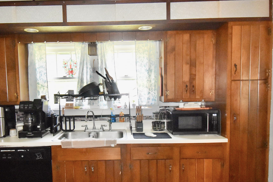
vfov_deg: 49.4
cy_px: 106
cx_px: 116
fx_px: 197
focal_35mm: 26
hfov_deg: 69.0
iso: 1600
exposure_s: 1/125
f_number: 4.5
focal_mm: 10
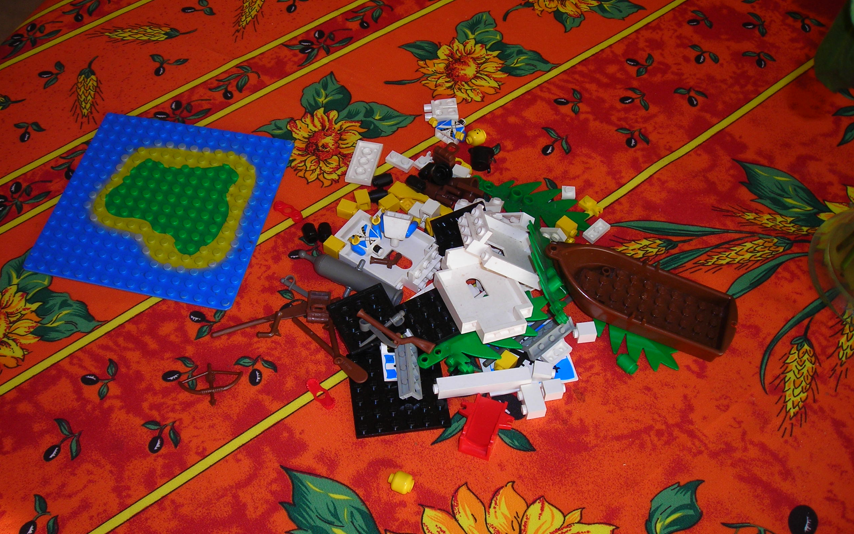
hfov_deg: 48.2
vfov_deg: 31.3
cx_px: 422
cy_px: 271
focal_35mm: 41
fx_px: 954
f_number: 3.2
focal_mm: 6.3
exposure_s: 1/60.1
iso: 50
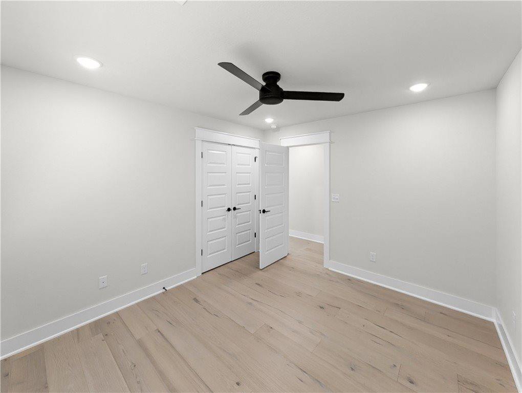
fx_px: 181
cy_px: 196
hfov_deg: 110.5
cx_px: 261
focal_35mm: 12
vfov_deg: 94.6
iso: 137
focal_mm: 2.02
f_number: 1.7
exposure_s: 1/120
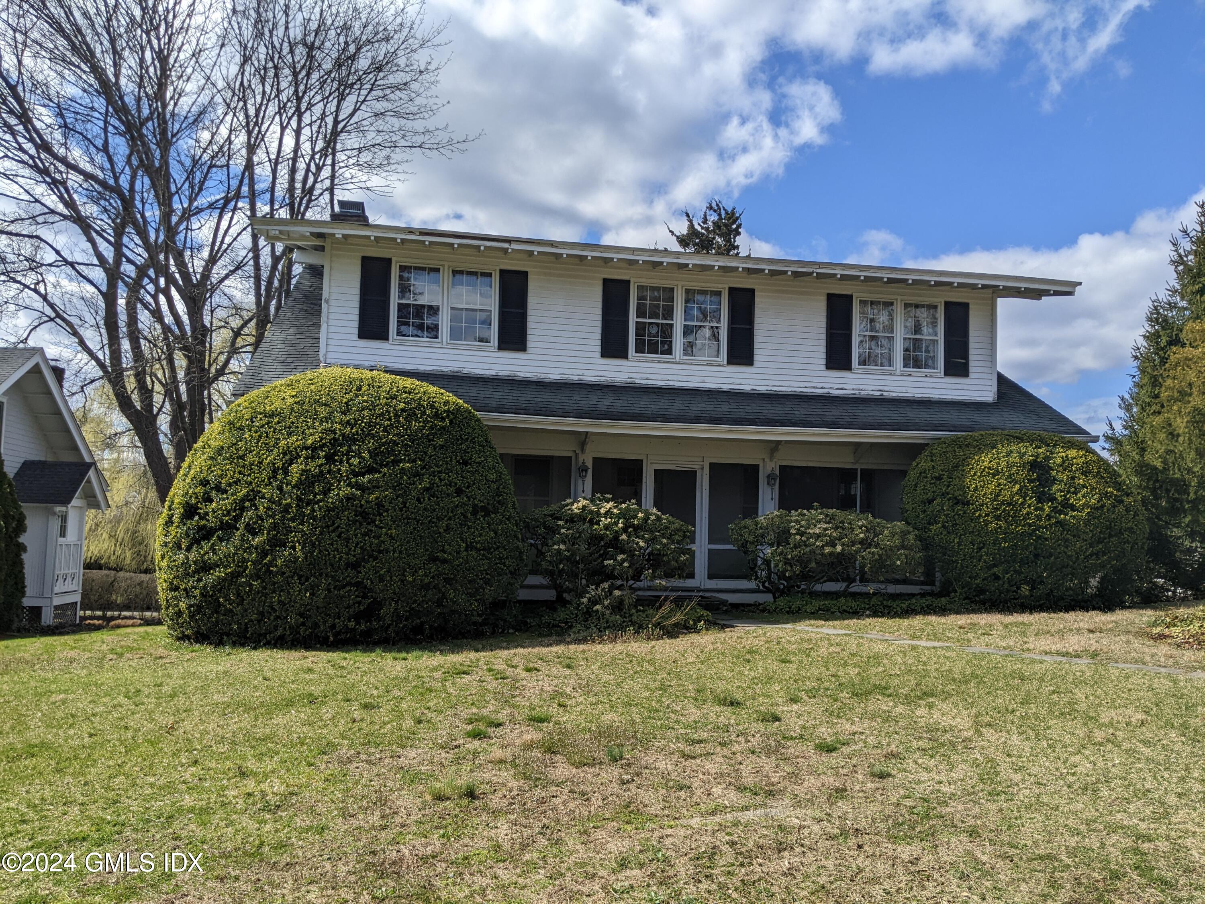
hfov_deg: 65.3
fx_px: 940
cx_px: 602
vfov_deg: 51.4
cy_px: 452
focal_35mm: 27
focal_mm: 4.44
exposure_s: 1/2933
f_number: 1.8
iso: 47
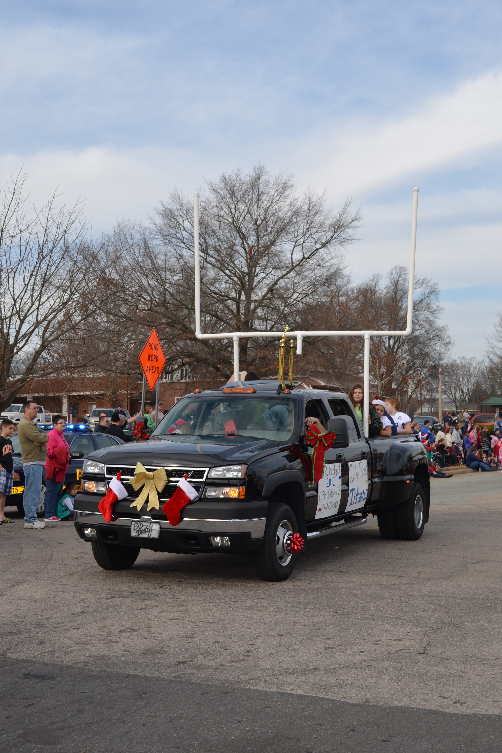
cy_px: 370
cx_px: 248
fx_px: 1088
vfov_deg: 38.2
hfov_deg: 26.0
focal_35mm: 52
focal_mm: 34
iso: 100
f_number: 8
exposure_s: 1/200
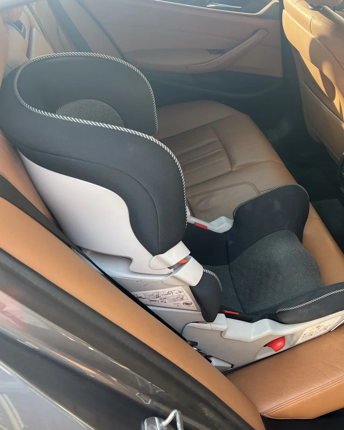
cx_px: 311
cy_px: 229
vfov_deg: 49.0
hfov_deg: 37.5
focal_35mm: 37
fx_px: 471
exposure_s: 1/121
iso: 50
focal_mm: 5.7
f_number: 1.5
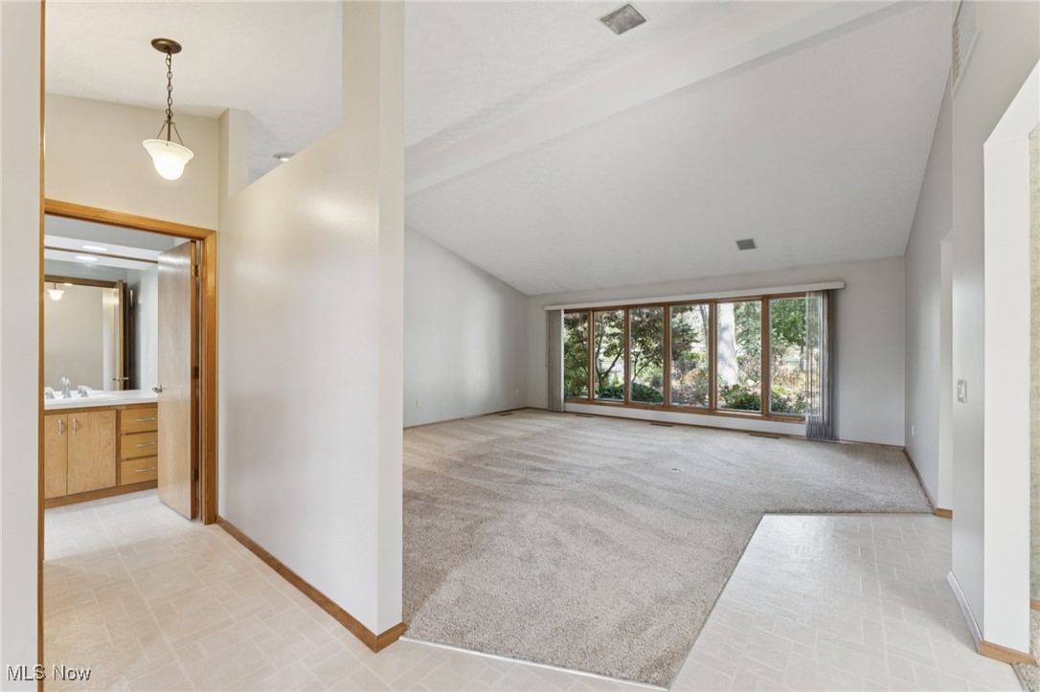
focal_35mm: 14
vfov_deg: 81.2
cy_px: 346
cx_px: 520
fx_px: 404
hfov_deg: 104.3
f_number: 5.6
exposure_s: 1/20
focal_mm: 14
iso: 200
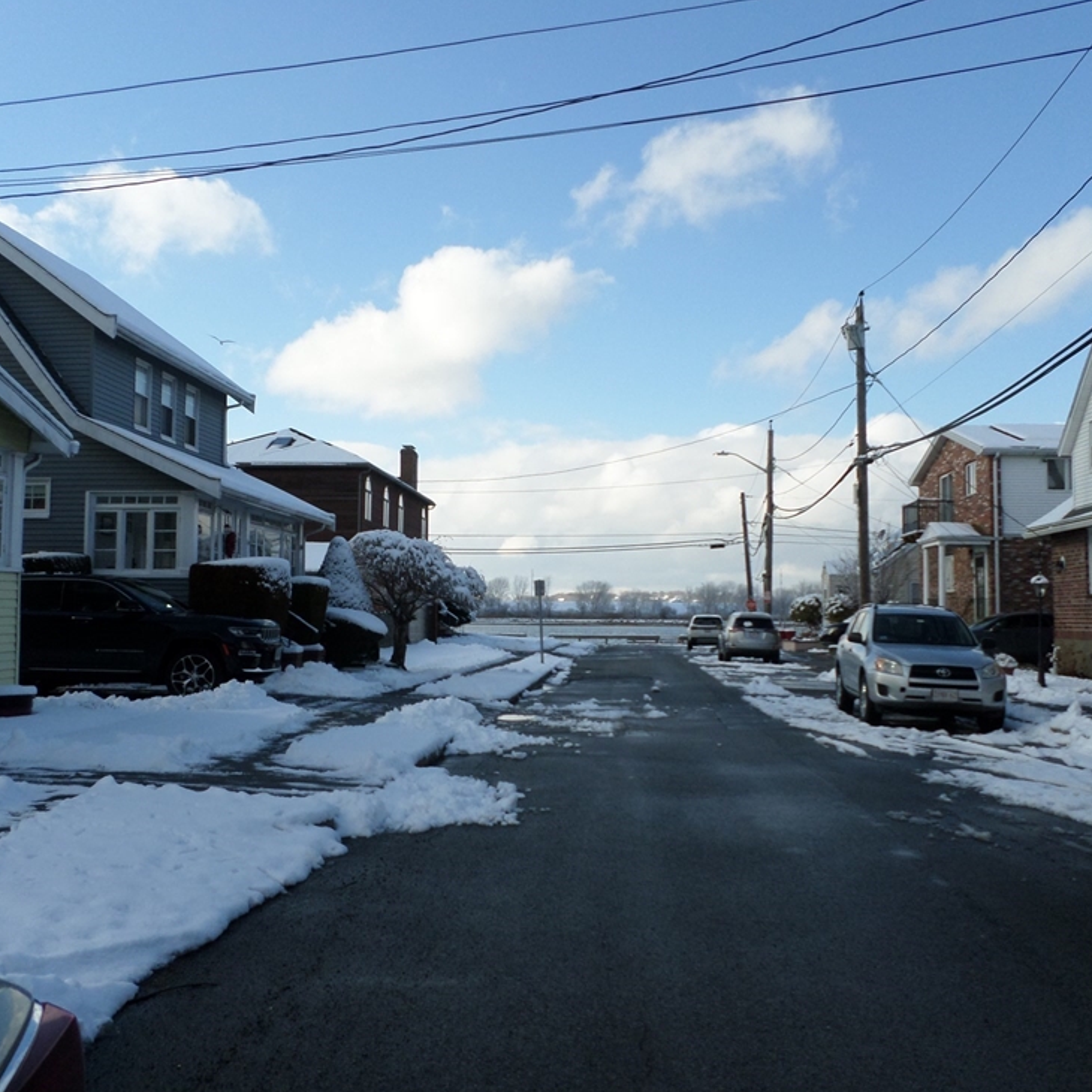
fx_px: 1106
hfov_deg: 52.5
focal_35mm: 31
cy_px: 534
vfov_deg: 52.5
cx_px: 545
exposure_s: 1/1500
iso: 80
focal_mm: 4.5
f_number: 2.5
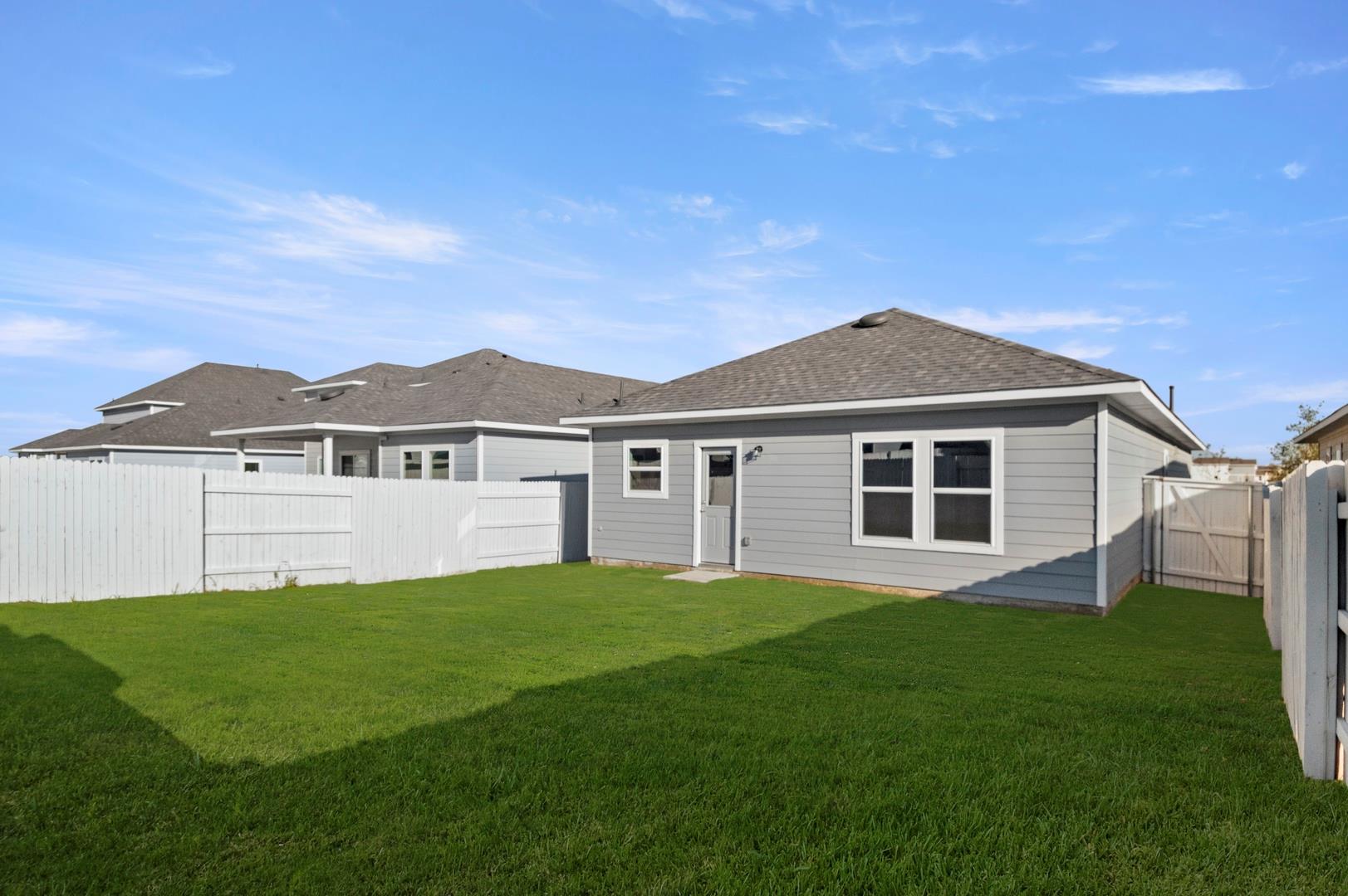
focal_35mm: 36
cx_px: 674
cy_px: 448
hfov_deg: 53.2
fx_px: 1347
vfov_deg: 36.8
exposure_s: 1/2000
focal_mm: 24
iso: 400
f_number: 8
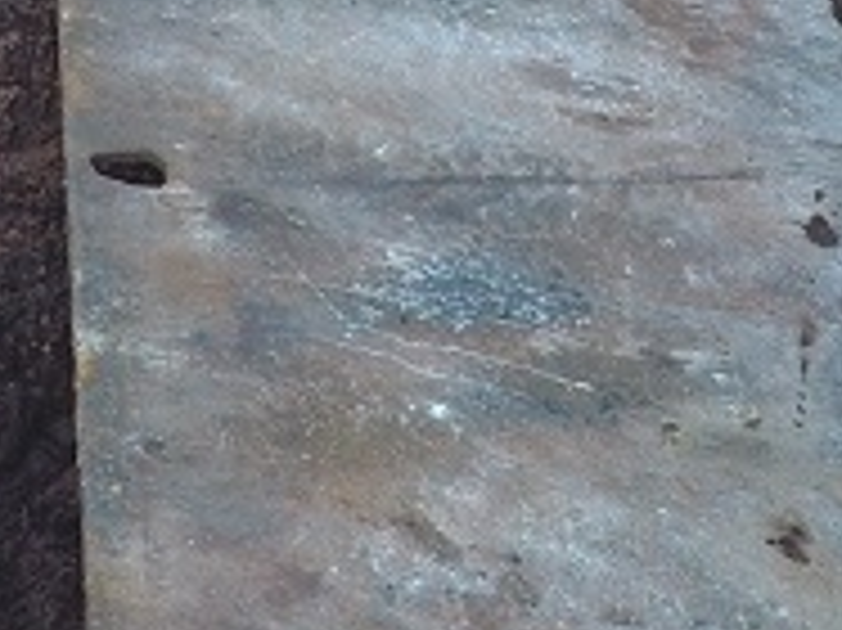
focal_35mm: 107
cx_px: 1238
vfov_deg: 11.7
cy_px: -788
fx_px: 2601
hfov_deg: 16.8
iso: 121
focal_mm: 3.61
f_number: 2.8
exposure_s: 1/25
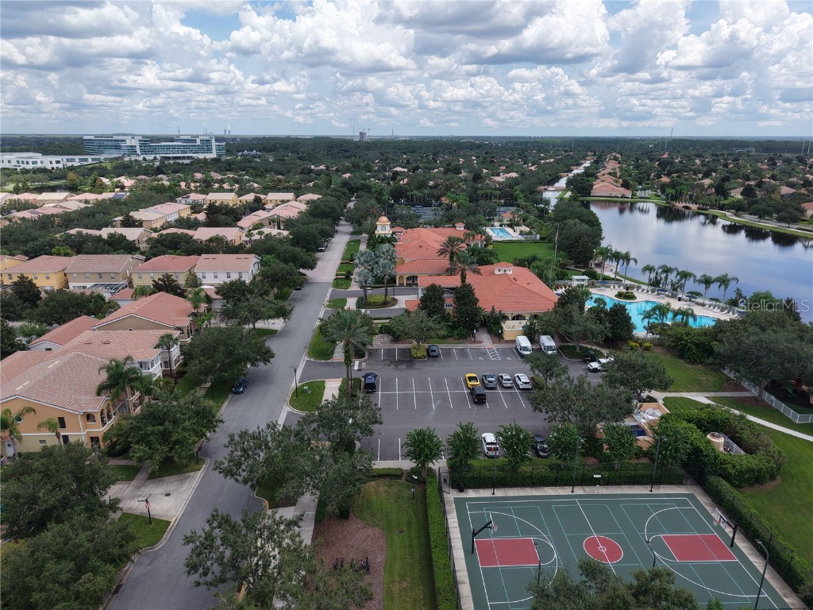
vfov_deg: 56.8
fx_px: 564
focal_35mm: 24
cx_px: 406
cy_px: 305
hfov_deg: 71.6
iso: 230
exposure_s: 1/4000
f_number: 1.8
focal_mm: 8.67
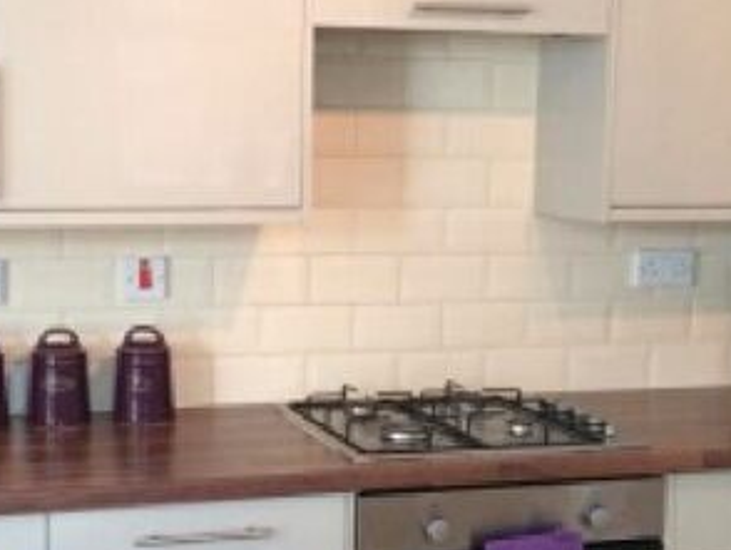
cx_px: 318
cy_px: 322
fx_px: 1458
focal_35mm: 69
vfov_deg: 21.3
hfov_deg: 28.1
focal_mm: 4.15
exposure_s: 1/30
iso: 125
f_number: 2.2
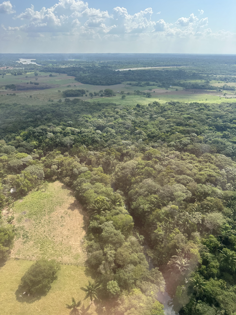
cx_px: 118
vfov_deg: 71.6
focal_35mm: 24
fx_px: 218
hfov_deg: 56.8
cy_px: 158
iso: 80
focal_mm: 6.86
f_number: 1.78
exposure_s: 1/2591
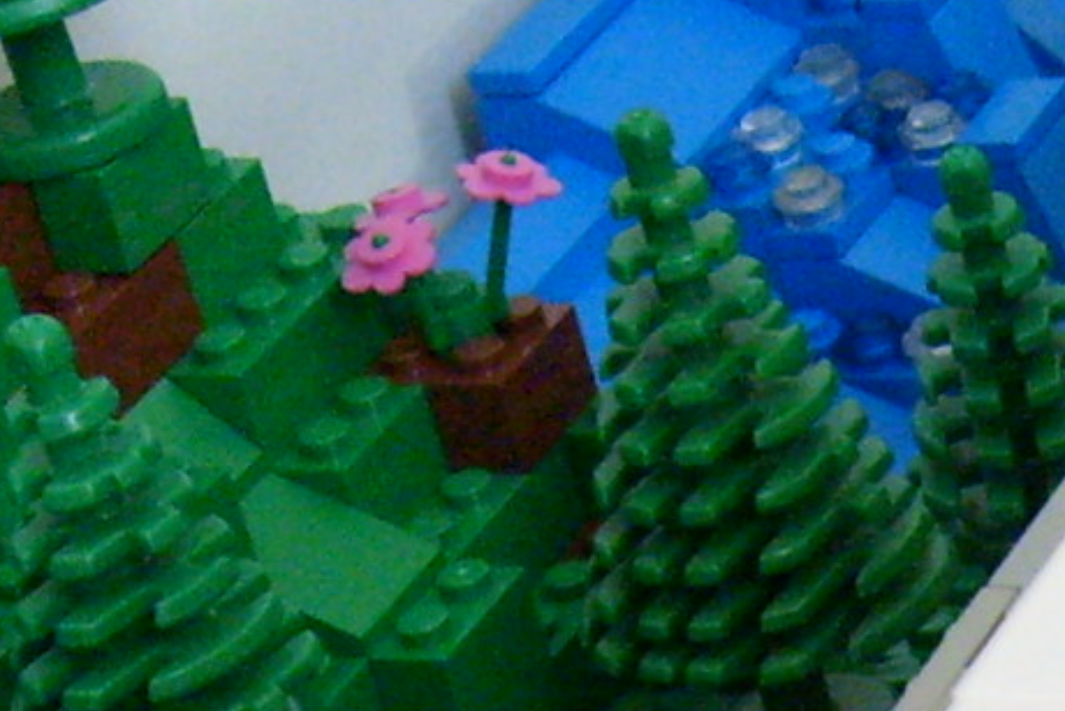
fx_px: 4794
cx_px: 1653
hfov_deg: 12.0
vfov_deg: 8.0
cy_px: 1577
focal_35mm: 162
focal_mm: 5.8
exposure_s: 1/15
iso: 200
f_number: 2.8
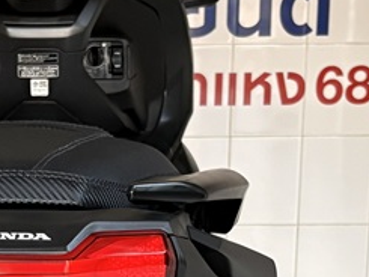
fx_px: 1450
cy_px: 369
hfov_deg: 14.3
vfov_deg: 10.6
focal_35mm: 136
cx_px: 33
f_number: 1.6
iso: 400
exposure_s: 1/60
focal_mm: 5.96
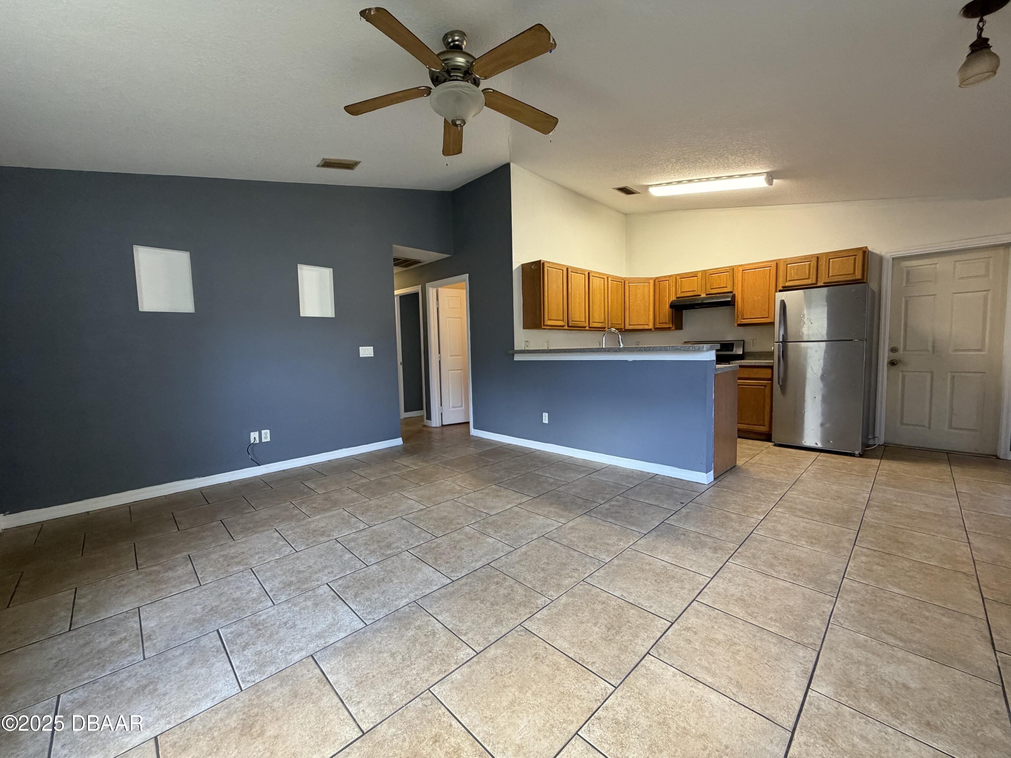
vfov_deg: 85.7
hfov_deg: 102.1
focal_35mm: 14
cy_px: 379
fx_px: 409
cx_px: 506
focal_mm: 2.22
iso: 250
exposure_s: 1/60
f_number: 2.2
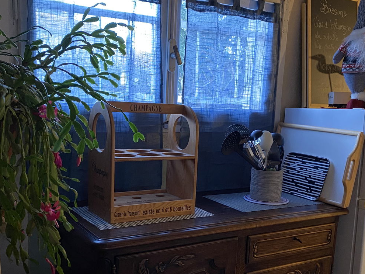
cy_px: 184
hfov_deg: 44.8
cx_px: 196
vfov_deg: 34.0
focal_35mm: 42
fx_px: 443
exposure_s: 1/25
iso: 500
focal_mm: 4.25
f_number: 1.8
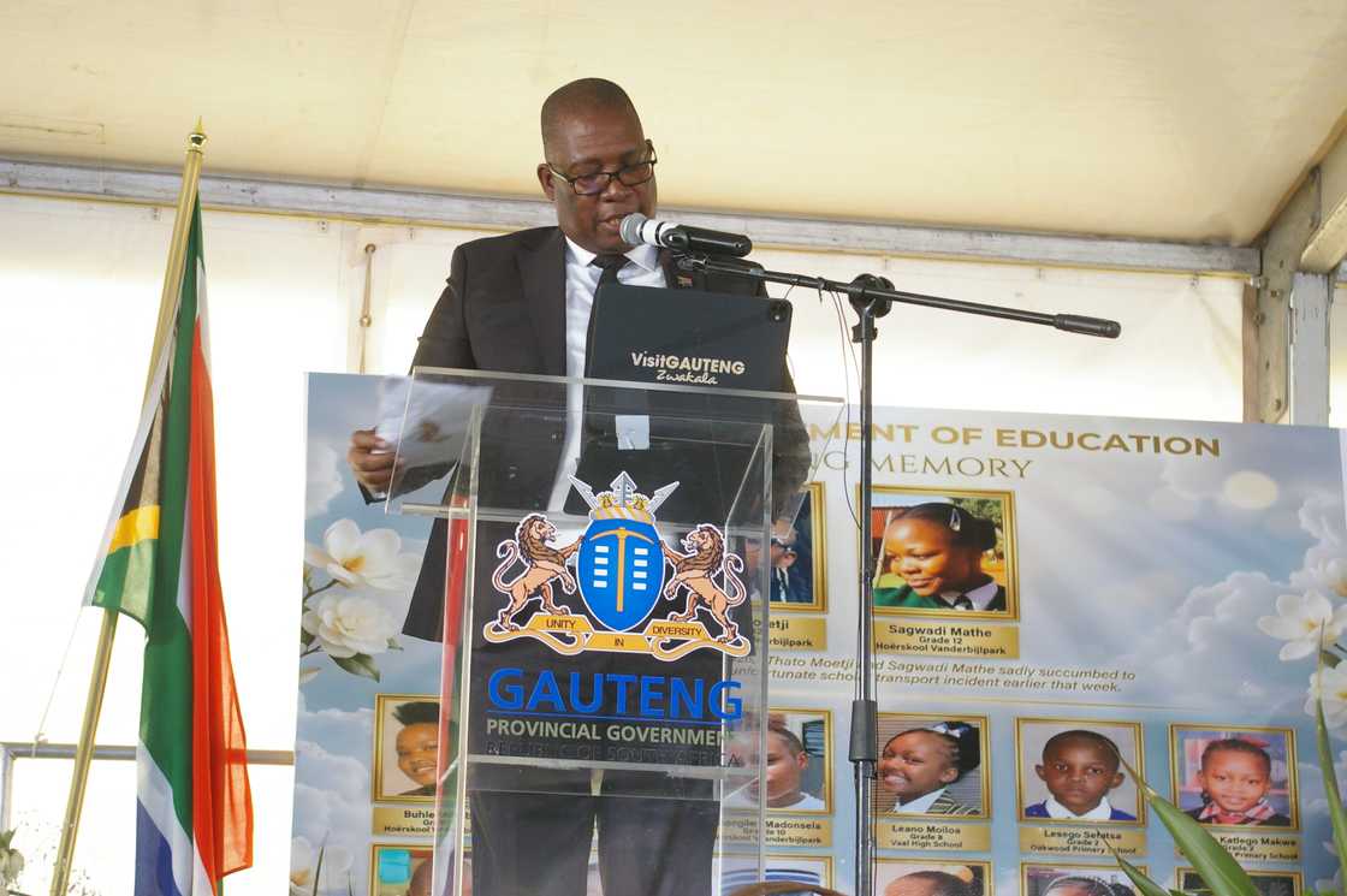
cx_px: 674
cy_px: 448
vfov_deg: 16.5
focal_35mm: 82
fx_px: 3085
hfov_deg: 24.6
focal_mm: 55
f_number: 5.6
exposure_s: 1/45
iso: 800
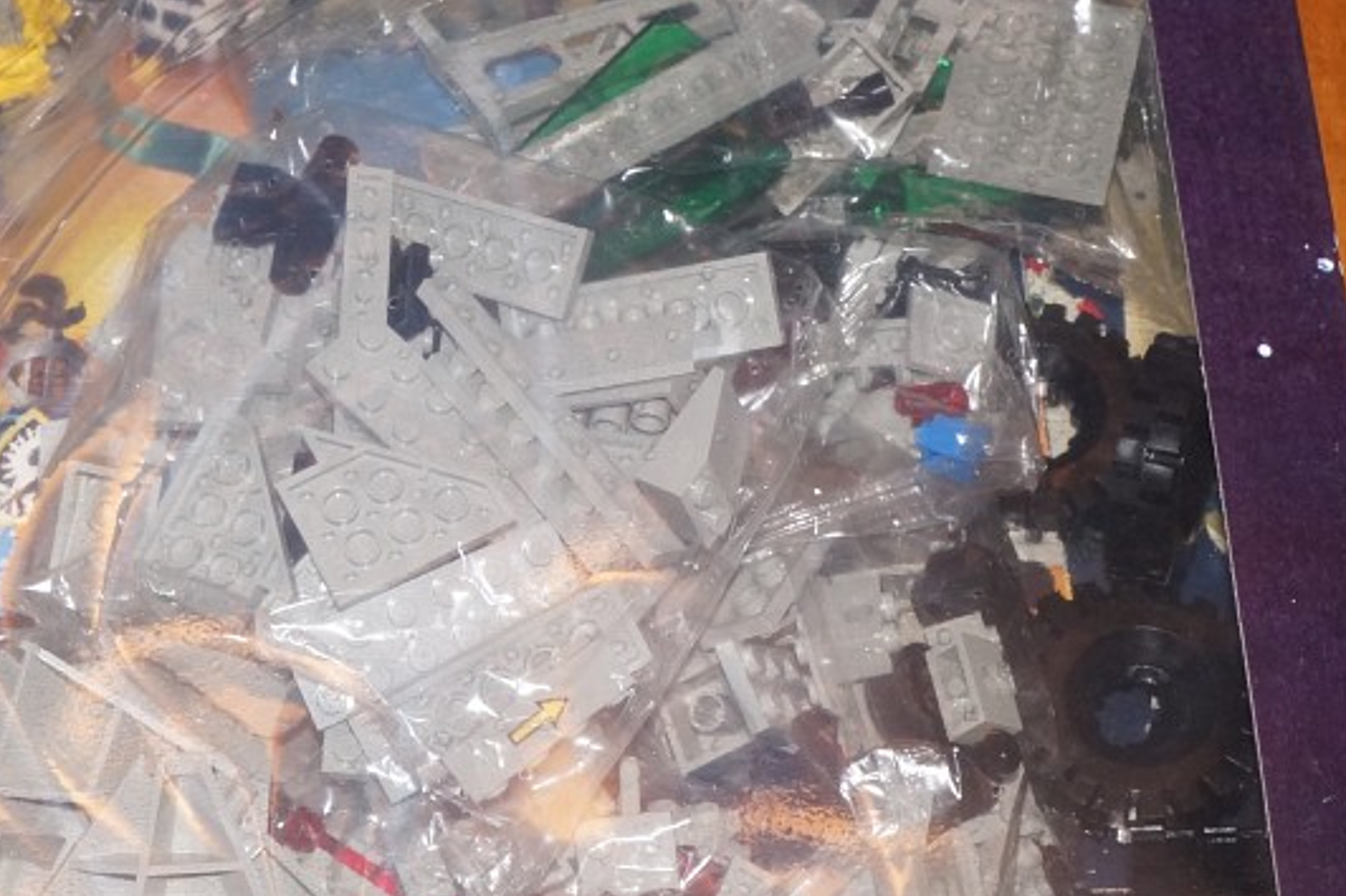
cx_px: 387
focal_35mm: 101
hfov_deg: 20.1
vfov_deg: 13.5
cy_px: 262
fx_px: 3774
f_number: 9
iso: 800
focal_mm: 28
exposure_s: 1/60
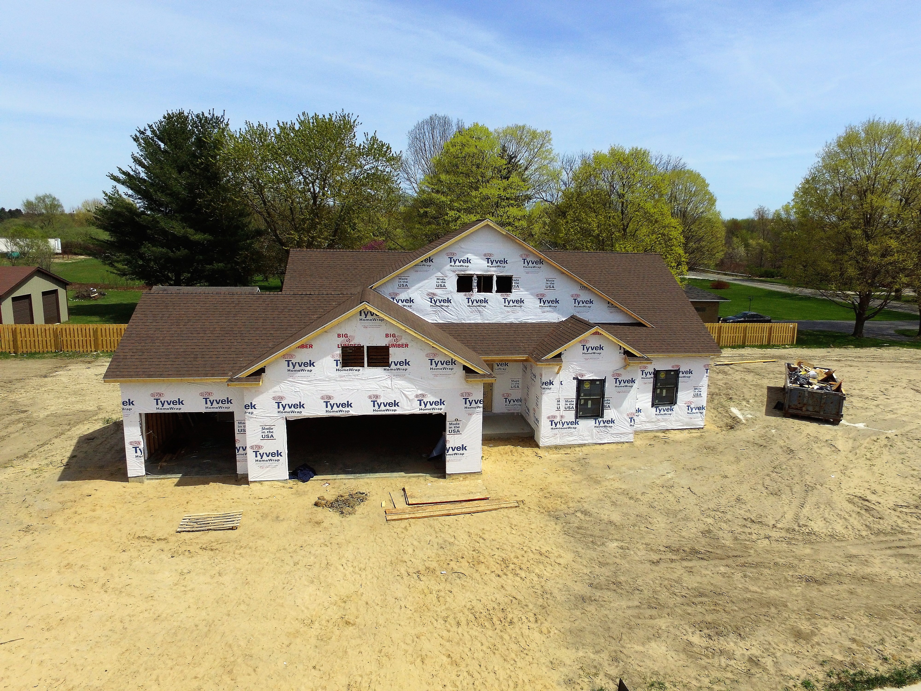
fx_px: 532
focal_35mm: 20
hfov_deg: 81.7
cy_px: 346
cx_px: 460
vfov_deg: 66.0
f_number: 2.8
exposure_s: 1/2604
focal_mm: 3.61
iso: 100
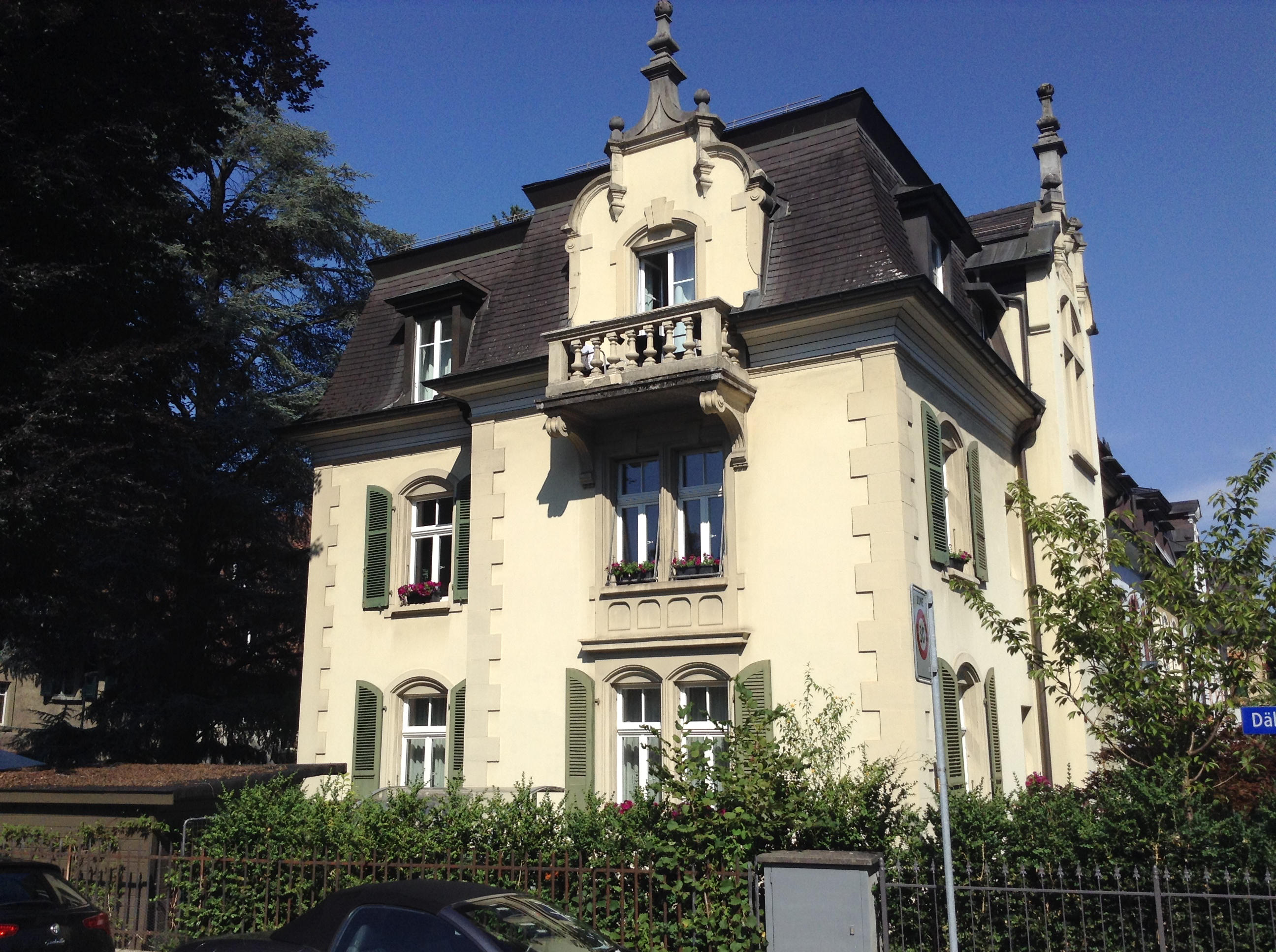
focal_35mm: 33
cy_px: 476
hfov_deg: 55.4
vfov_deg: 42.8
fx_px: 1215
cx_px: 638
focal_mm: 3.3
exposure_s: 1/2146
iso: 32
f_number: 2.4
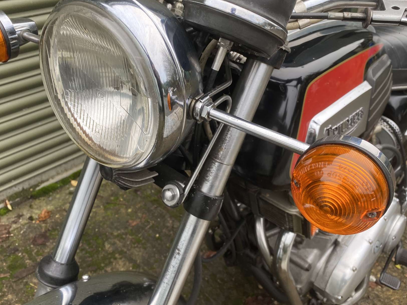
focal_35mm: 32
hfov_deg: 56.8
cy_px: 120
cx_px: 190
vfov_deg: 43.9
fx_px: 376
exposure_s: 1/121
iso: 64
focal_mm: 4.25
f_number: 1.8
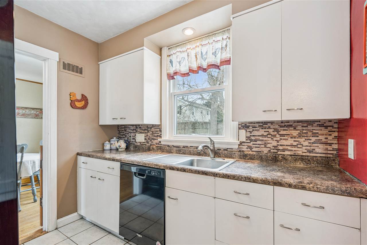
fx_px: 163
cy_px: 122
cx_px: 184
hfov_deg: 96.7
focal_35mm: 16
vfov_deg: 73.7
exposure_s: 1/15
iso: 400
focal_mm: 16
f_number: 8
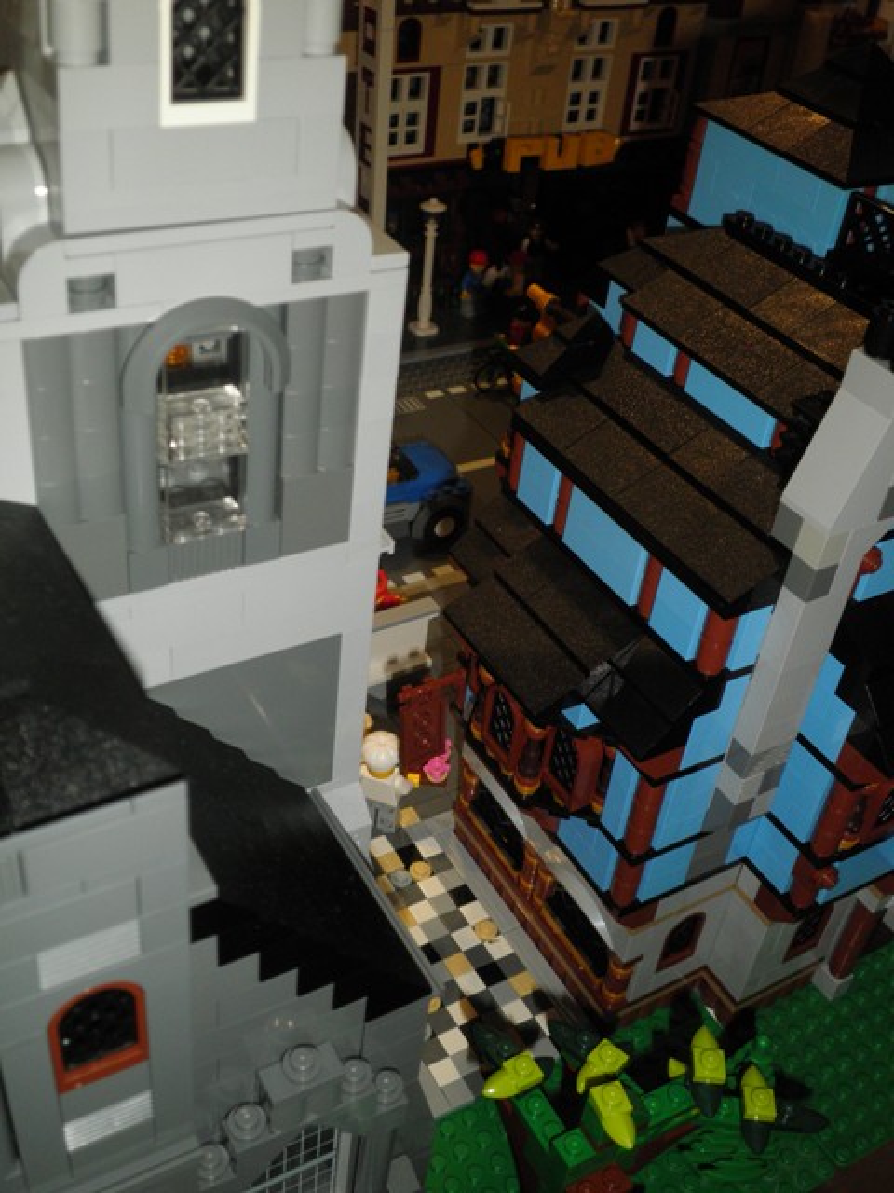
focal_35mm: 36
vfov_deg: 51.4
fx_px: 1240
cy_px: 596
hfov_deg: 39.7
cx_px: 447
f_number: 3.1
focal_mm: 6.4
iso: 160
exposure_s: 1/50
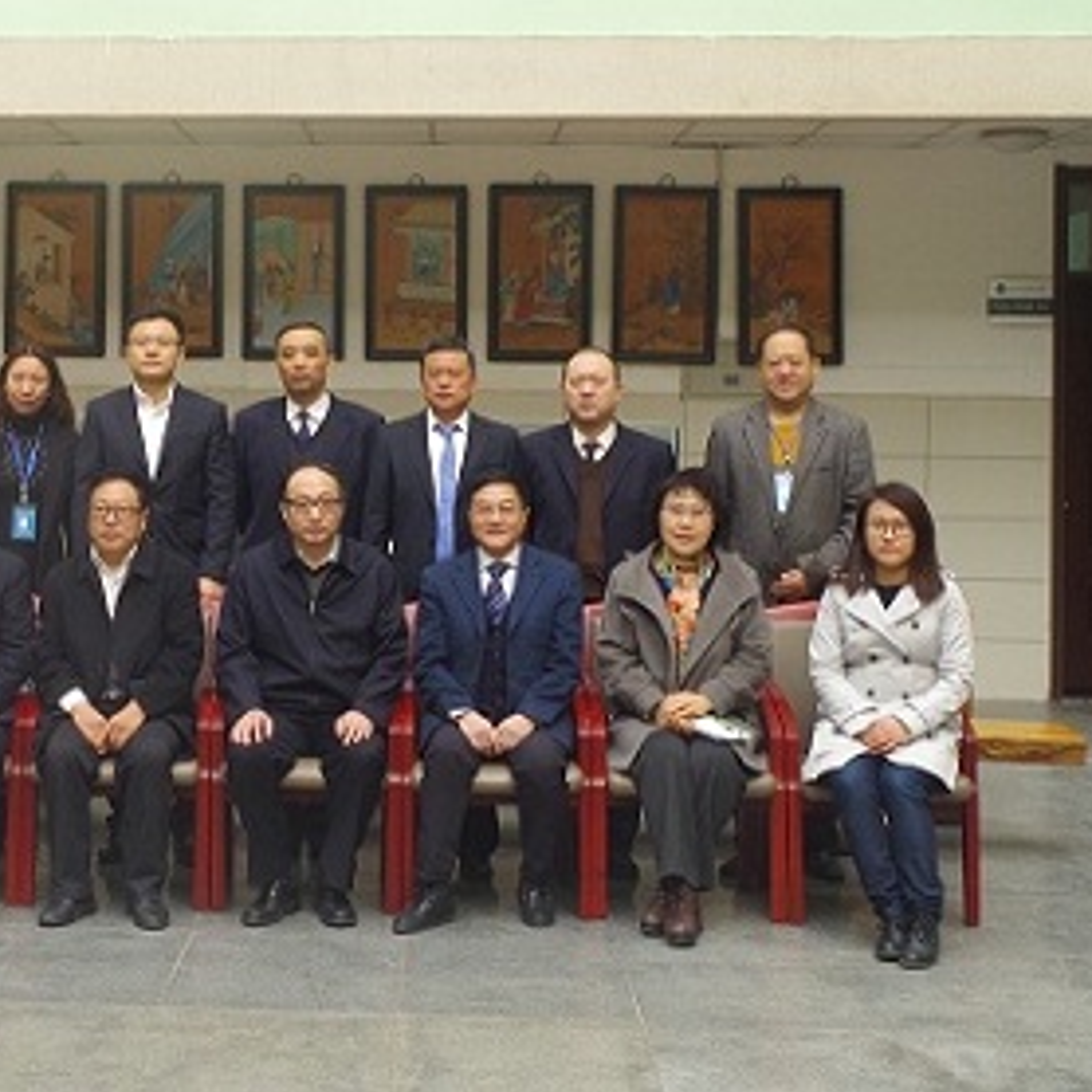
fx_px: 2427
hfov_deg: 25.0
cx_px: 230
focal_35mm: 68
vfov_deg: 25.3
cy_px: 395
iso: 800
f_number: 11
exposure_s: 1/125
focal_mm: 26.25
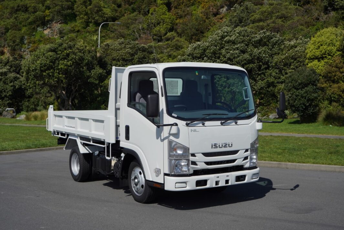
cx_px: 172
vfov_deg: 29.2
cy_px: 115
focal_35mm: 46
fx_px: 440
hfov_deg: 42.7
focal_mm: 46
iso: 200
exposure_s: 1/800
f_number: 10
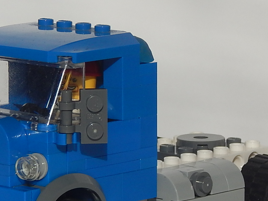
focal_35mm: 320
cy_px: 158
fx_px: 2476
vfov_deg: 4.6
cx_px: 85
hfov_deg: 6.2
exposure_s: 1/640
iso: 125
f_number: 9.2
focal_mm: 20.5
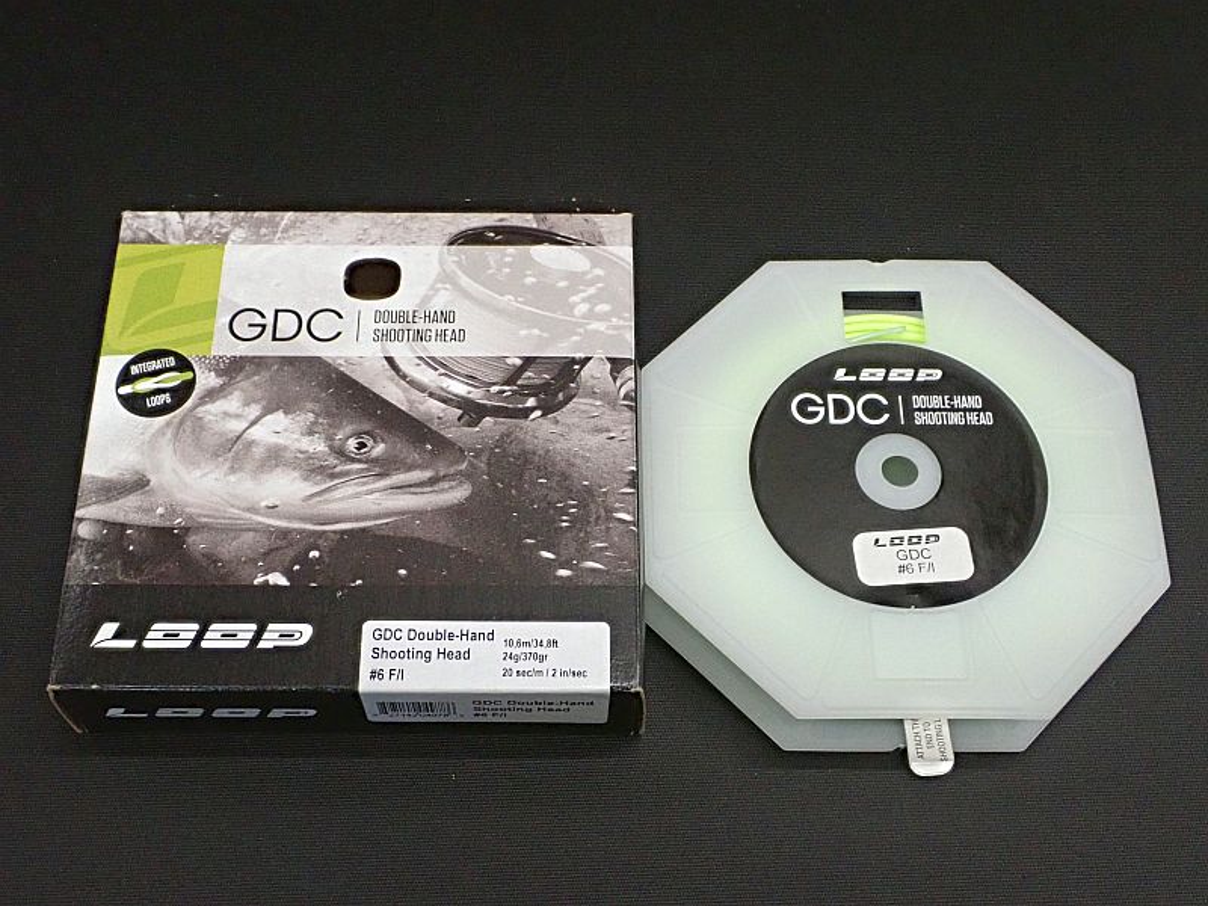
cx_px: 604
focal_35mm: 40
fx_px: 1396
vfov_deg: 36.0
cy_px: 453
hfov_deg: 46.8
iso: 800
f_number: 4
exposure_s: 1/60
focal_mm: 7.34
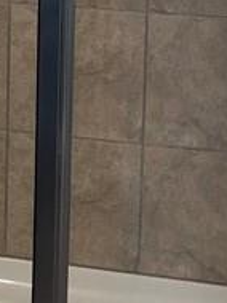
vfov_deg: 12.7
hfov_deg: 9.2
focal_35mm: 151
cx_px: -241
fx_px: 1323
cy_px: -80
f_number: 1.8
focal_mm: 4
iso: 40
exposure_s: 1/30
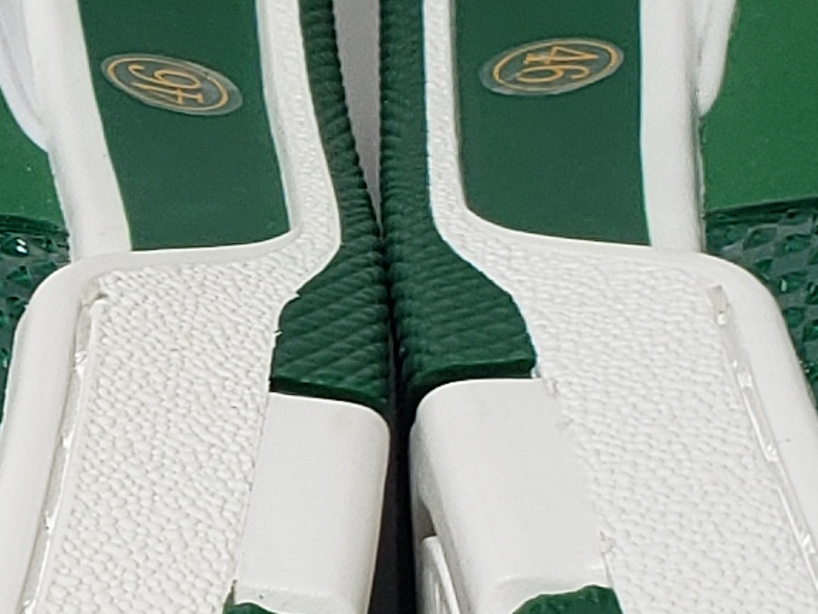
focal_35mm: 182
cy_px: 578
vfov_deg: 8.1
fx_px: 4301
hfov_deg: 10.8
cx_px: -27
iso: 50
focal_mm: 4.3
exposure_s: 1/289
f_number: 2.4
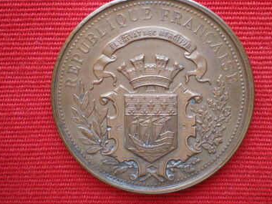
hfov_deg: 39.6
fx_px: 377
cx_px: 145
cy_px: 107
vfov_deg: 30.3
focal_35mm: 48
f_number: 3.1
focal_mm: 6.3
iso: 200
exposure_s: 1/50
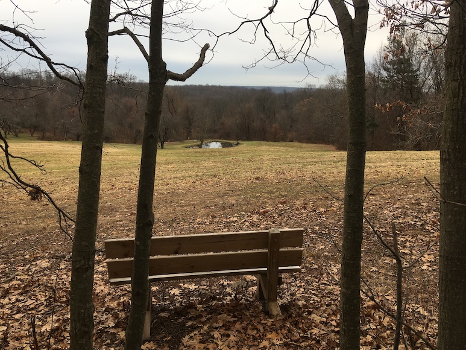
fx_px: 404
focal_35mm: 30
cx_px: 227
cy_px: 179
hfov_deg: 59.9
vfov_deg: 46.8
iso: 25
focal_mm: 4.15
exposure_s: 1/231
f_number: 2.2
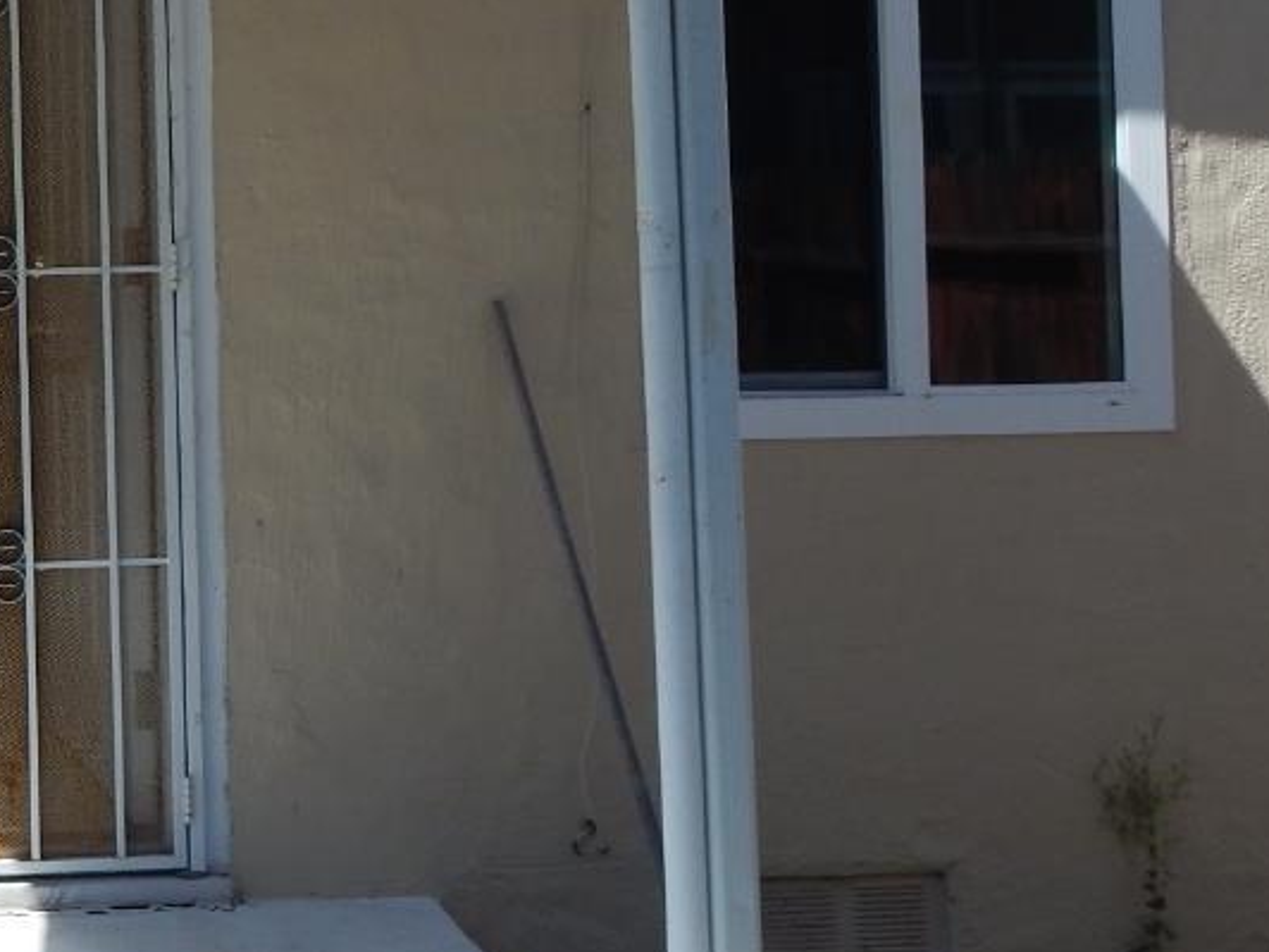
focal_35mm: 62
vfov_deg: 23.2
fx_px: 2273
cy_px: 154
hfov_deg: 28.4
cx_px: -114
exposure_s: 1/640
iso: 125
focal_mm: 4
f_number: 6
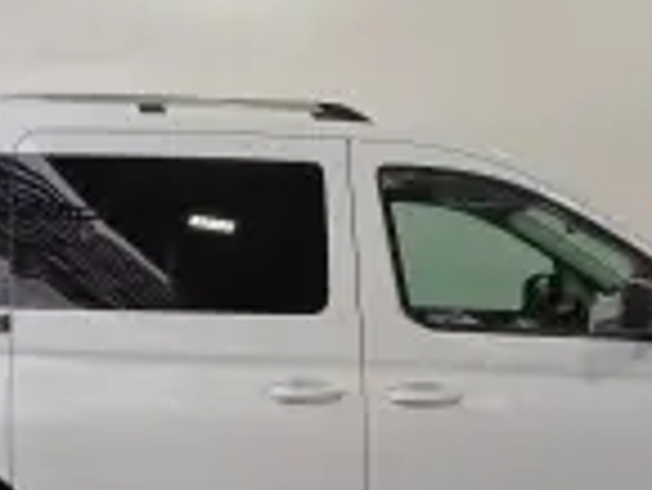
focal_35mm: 62
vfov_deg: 23.2
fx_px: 1169
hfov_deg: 31.1
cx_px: 378
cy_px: 427
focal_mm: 4.65
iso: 50
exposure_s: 1/100
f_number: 1.8
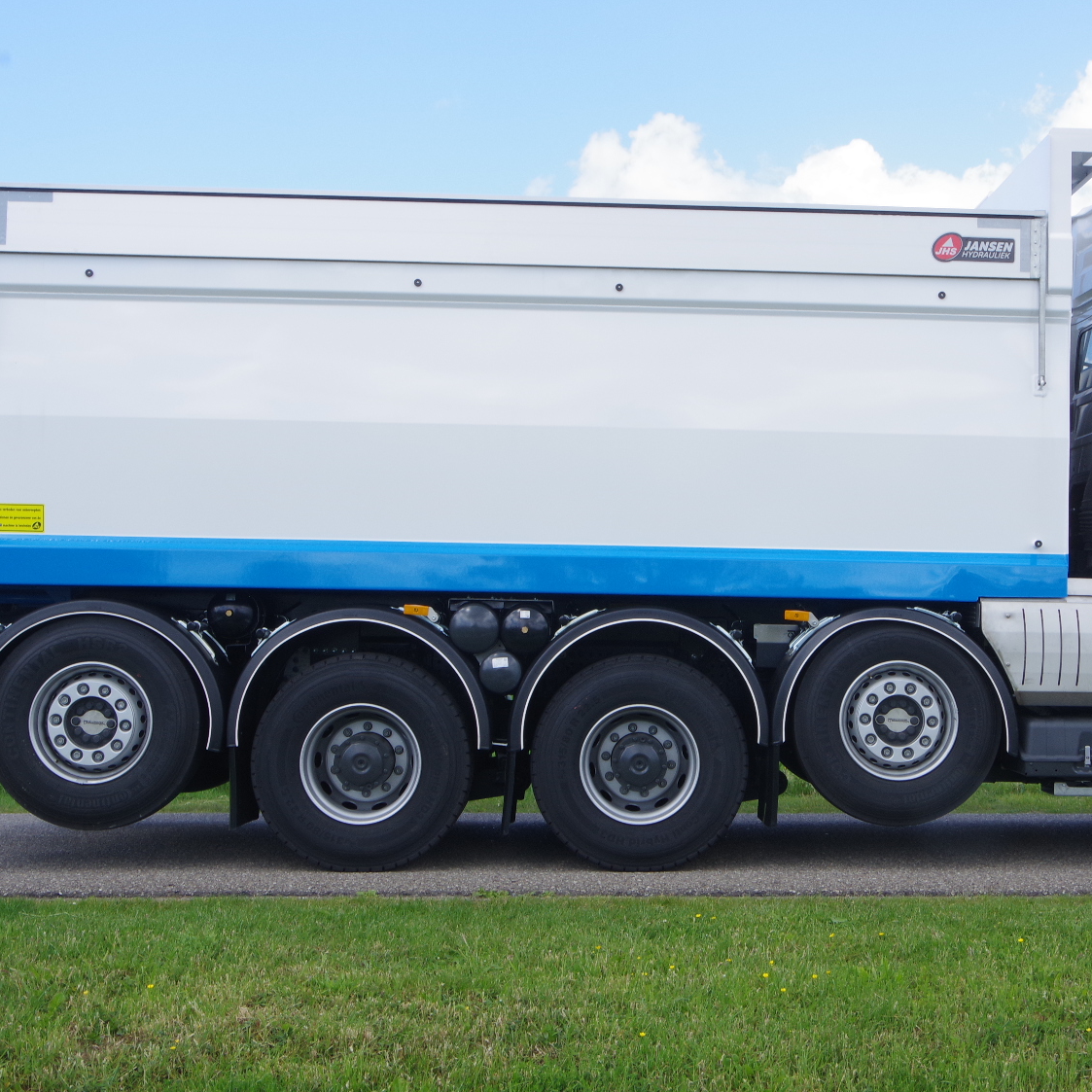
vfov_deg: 28.2
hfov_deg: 28.1
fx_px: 2177
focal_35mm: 61
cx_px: 683
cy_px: 511
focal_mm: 28
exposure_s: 1/60
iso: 200
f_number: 14
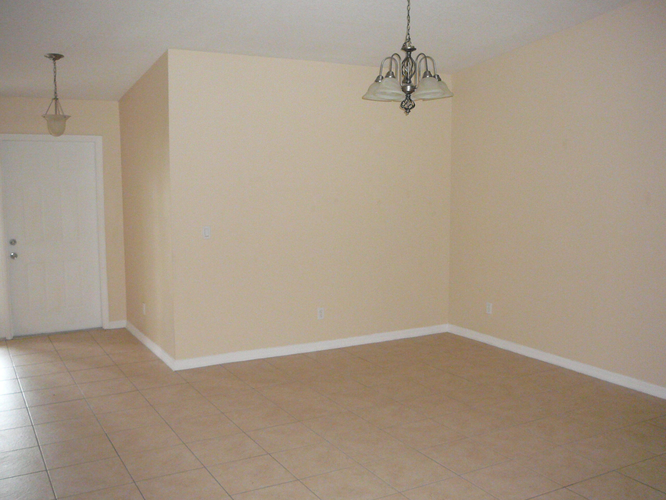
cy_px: 250
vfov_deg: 40.7
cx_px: 333
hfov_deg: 52.6
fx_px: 673
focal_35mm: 35
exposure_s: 1/30
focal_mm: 5.2
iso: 400
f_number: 2.8
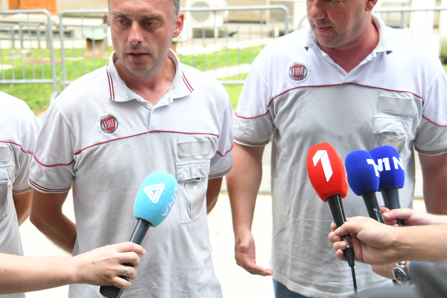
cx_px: 171
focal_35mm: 64
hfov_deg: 31.3
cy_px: 115
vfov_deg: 21.2
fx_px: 794
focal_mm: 38
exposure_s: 1/400
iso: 400
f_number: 4
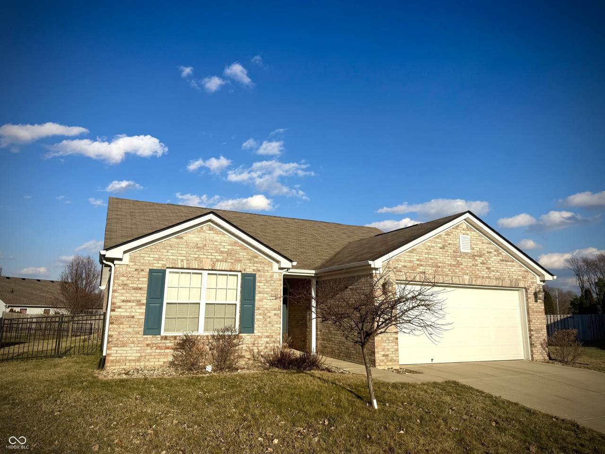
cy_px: 227
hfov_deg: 71.6
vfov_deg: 56.8
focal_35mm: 24
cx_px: 302
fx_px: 419
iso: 80
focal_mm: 6.76
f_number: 1.78
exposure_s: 1/8130
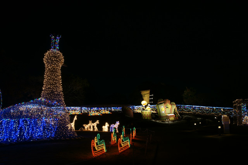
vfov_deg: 31.9
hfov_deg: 46.4
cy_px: 82
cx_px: 124
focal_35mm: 42
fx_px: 289
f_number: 8
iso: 100
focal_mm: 28
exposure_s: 10
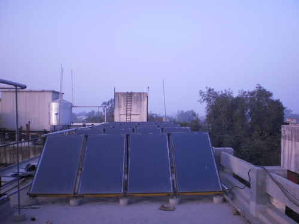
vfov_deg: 39.7
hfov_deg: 51.4
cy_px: 112
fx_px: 311
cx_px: 150
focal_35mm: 36
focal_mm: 6.3
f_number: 3.1
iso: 100
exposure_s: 1/400
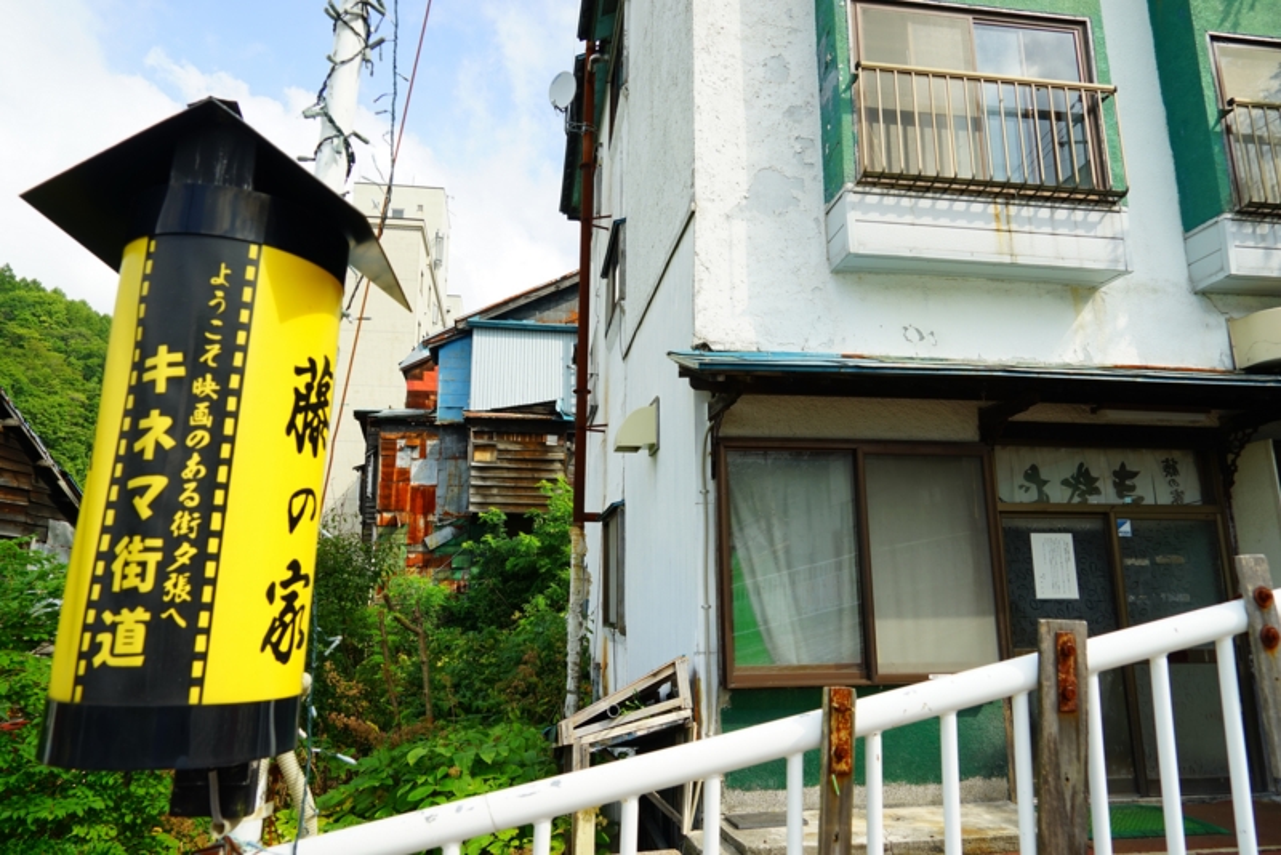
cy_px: 428
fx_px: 854
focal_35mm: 24
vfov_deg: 53.2
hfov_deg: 73.7
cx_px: 640
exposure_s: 1/100
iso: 100
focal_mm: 24
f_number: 9
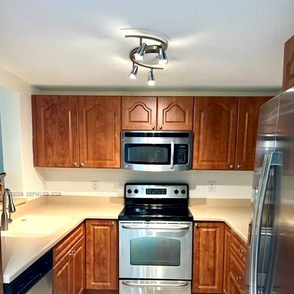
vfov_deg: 51.7
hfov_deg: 52.5
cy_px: 194
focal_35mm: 31
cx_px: 147
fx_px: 298
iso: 125
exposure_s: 1/60
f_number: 1.5
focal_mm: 5.7
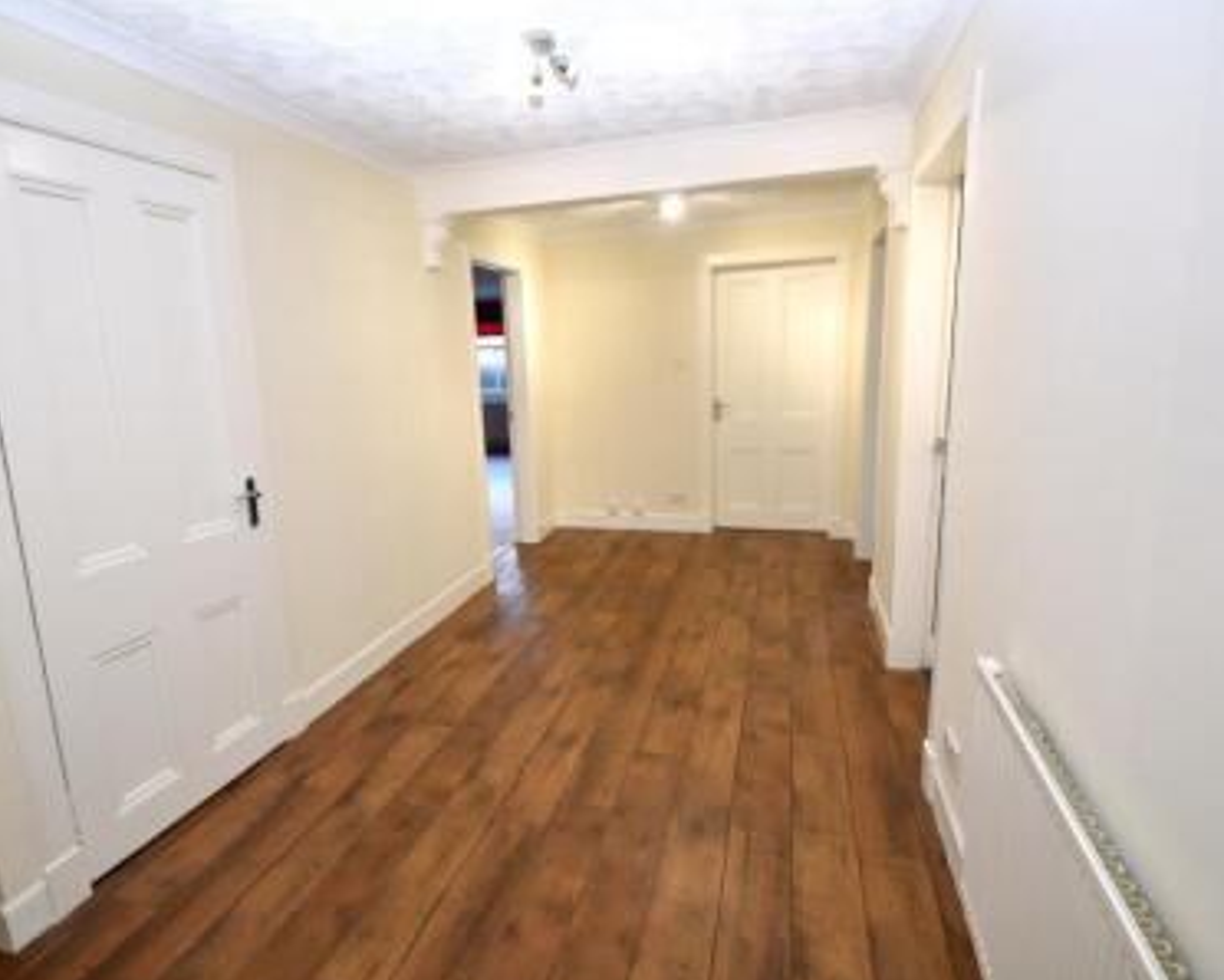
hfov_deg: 86.2
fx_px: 652
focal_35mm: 18
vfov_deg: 73.8
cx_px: 566
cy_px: 485
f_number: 4.5
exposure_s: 1/10
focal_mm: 10
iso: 100
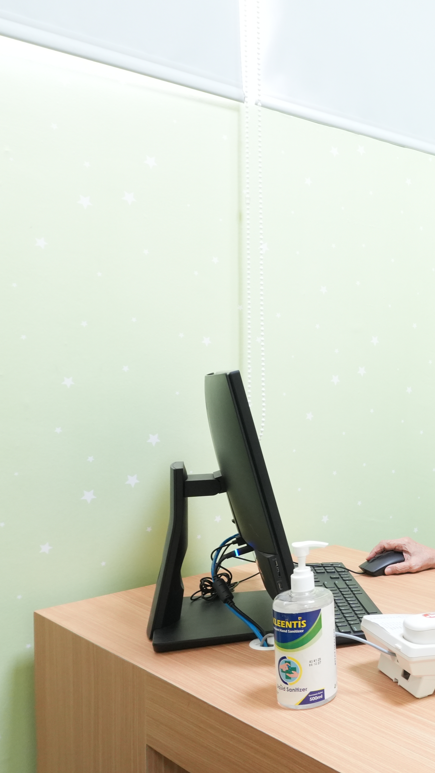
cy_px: 384
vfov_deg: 52.8
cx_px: 545
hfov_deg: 26.9
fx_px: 779
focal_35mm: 38
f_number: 7.1
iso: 1000
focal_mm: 16
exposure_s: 1/10
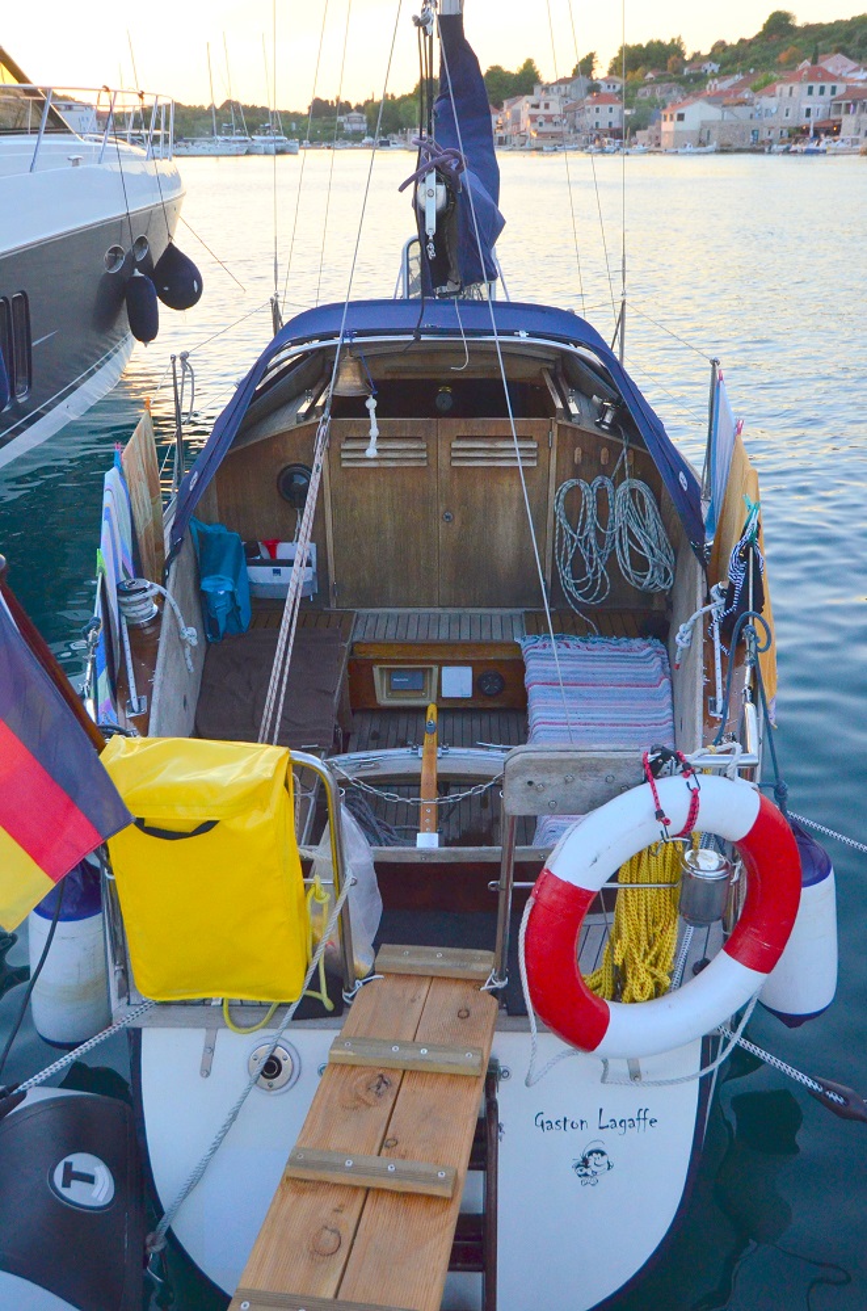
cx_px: 434
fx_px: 1089
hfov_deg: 43.4
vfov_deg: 62.0
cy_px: 656
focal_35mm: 30
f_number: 5.6
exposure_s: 1/800
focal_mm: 20
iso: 2000
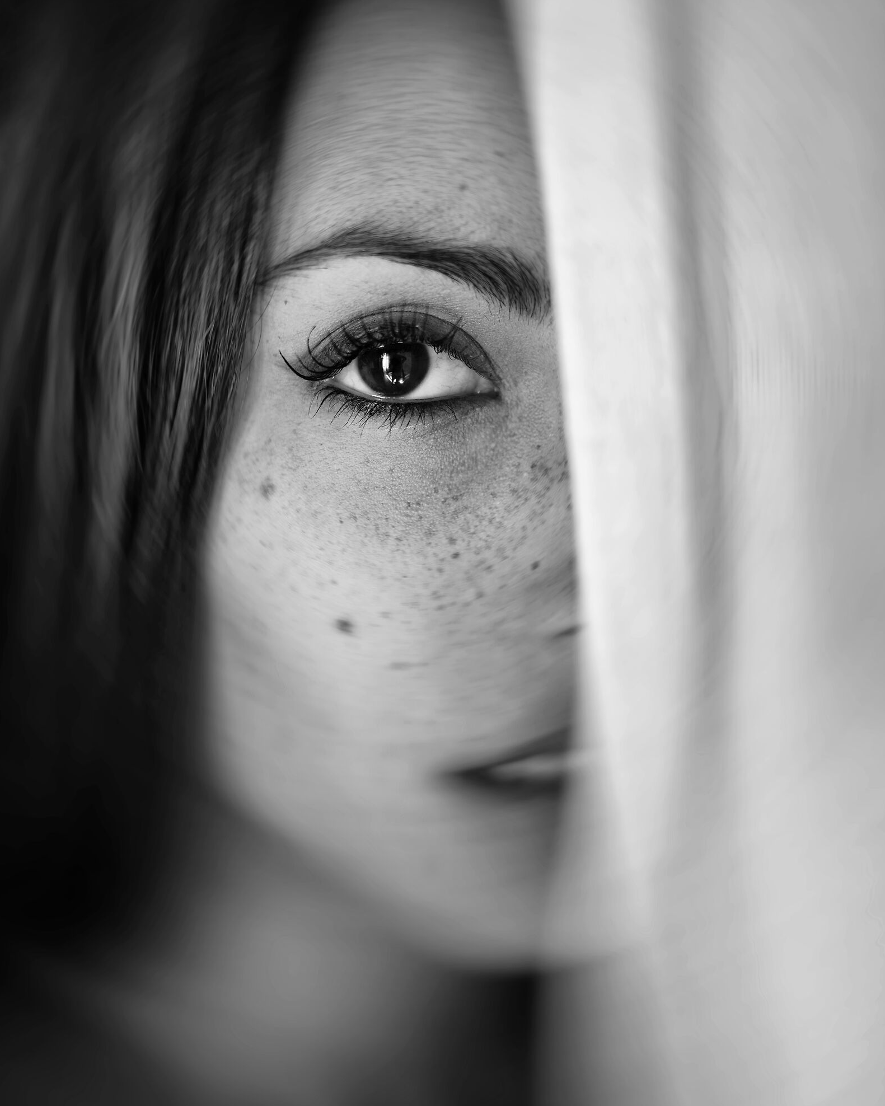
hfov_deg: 26.7
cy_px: 558
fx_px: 1866
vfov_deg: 33.0
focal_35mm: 57
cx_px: 440
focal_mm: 50
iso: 400
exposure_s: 1/160
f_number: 2.2
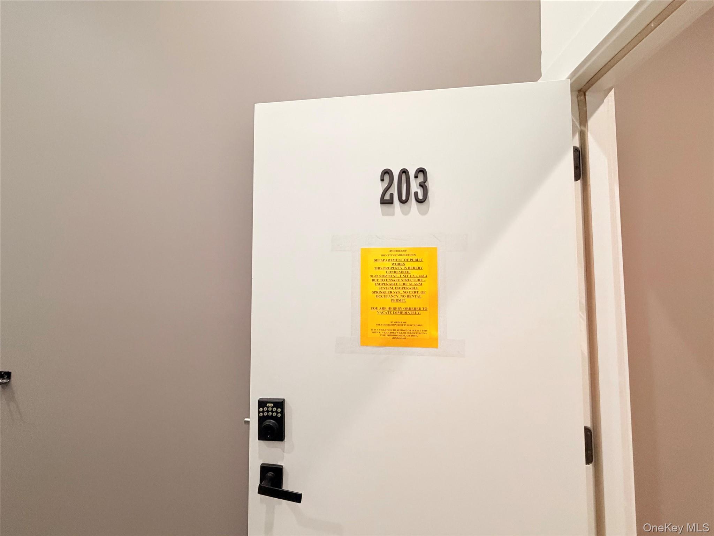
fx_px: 289
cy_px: 268
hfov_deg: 102.1
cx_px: 357
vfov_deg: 85.7
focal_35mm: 14
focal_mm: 2.22
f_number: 2.2
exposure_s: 1/60
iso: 320
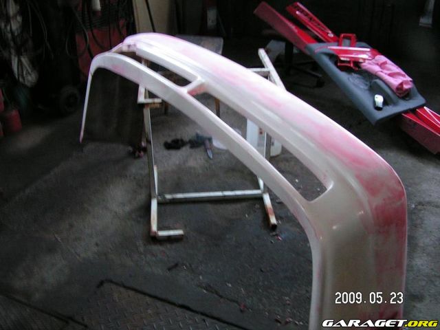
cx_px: 220
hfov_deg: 49.0
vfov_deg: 37.7
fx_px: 483
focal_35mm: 38
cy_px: 165
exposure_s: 1/4
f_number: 2.8
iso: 200
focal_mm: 5.8
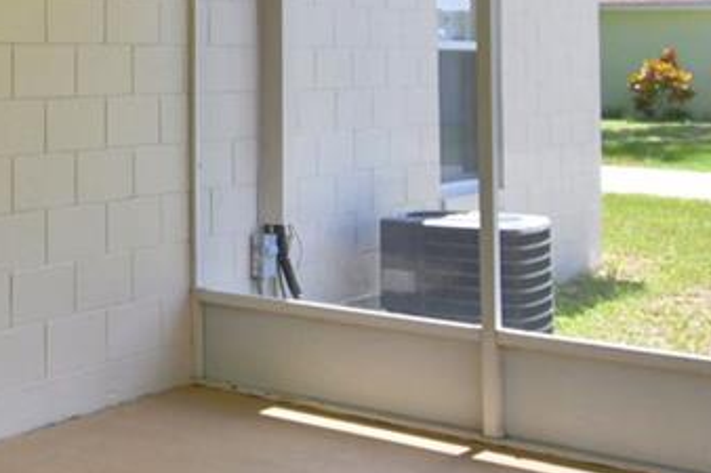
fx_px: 1402
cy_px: -32
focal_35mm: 71
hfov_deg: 24.7
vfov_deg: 18.5
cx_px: -215
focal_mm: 10
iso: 180
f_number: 4.5
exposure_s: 1/500
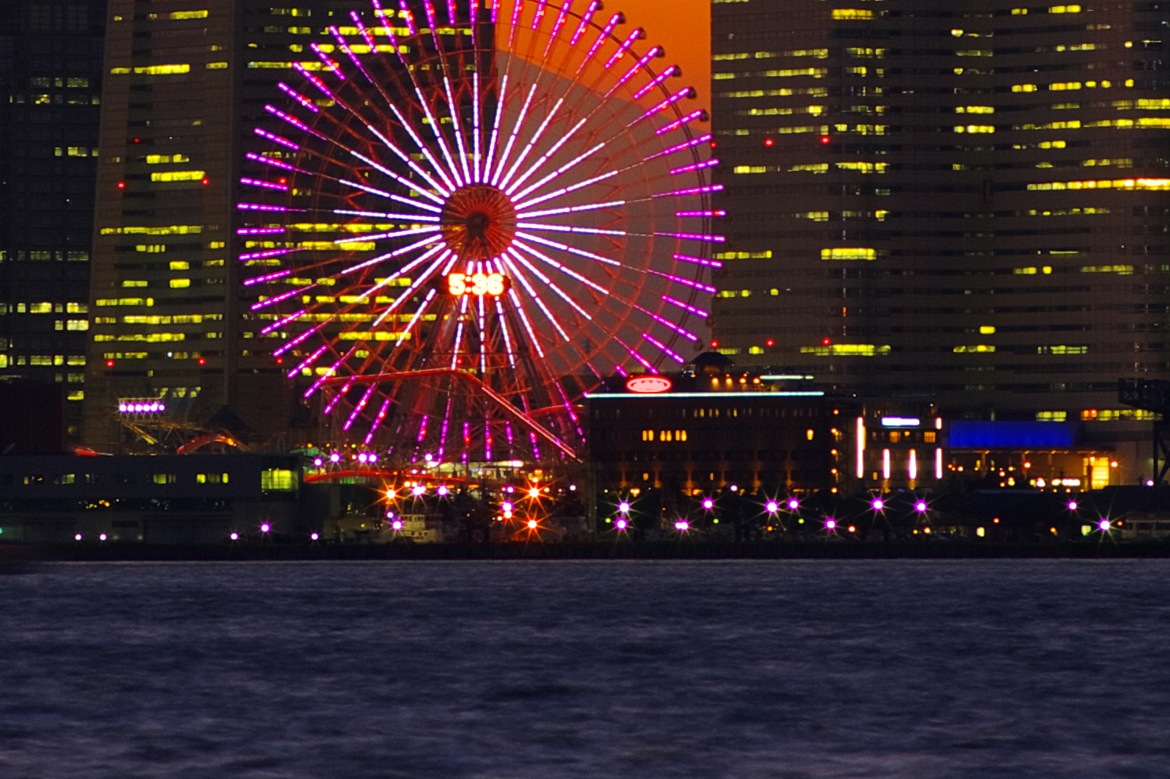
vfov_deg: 2.6
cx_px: 529
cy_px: -74
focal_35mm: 526
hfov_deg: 3.9
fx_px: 17100
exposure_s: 2
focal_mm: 135
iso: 100
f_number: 8
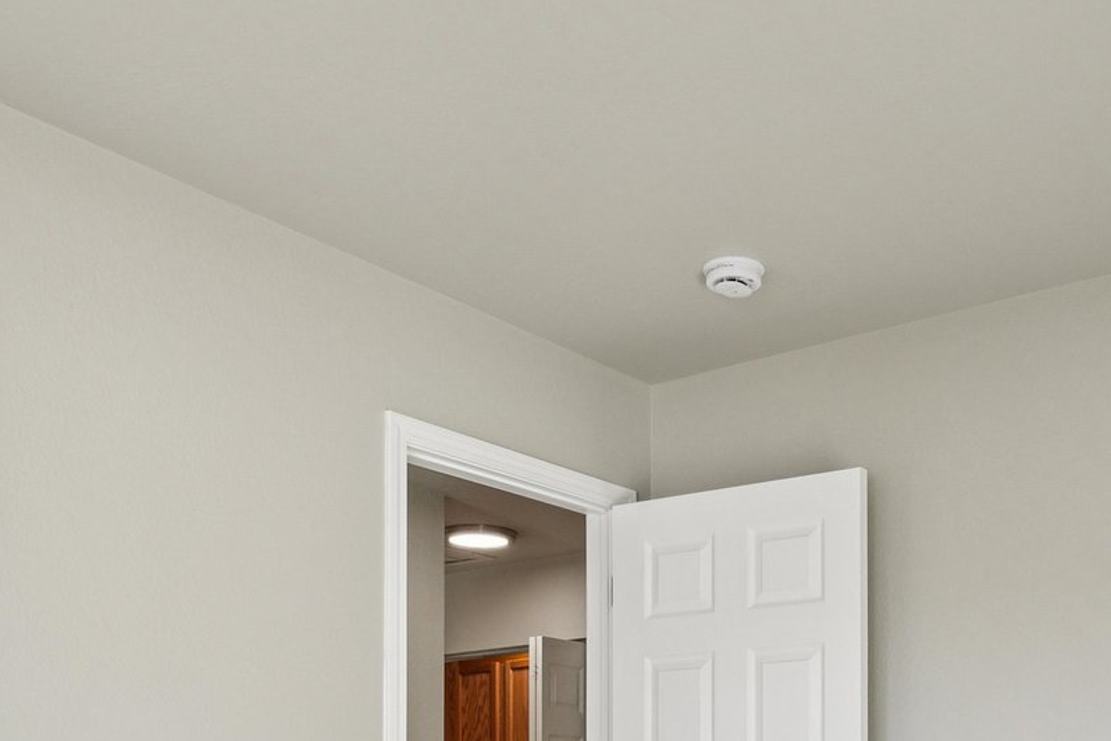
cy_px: 852
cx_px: 759
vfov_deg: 28.3
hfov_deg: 45.3
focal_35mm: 42
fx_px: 1305
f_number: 8
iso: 400
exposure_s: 1/200
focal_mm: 11
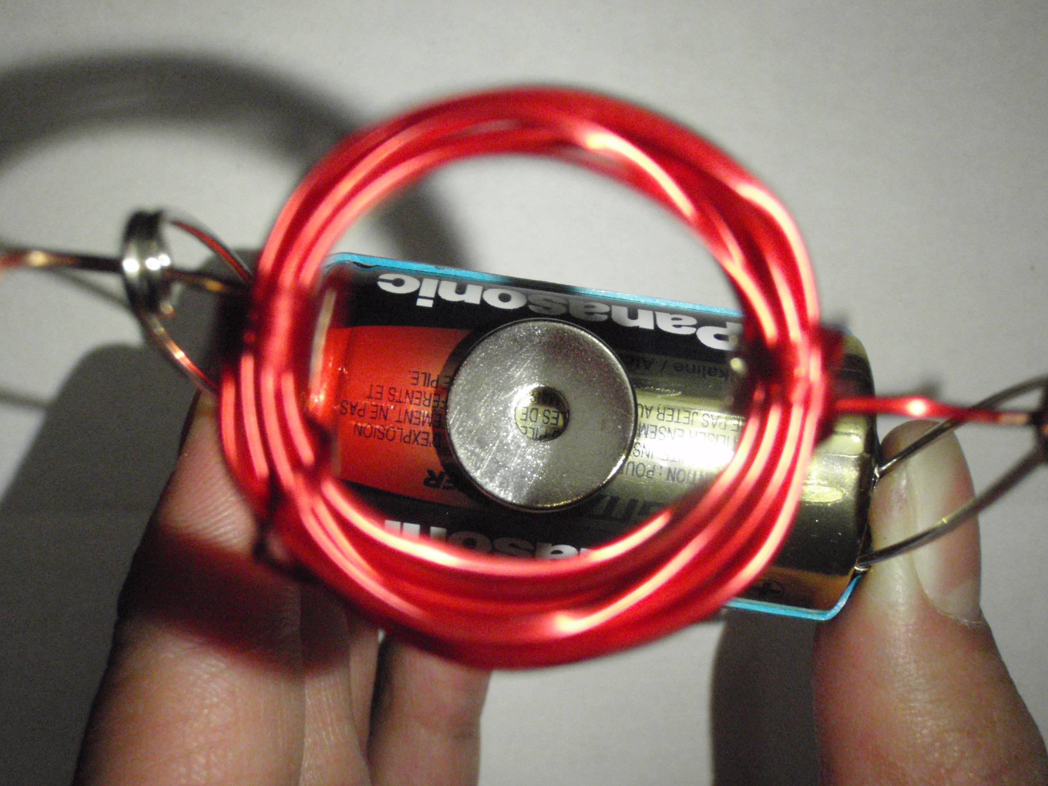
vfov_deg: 38.7
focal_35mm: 37
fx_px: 1120
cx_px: 529
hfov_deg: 50.1
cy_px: 383
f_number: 4.1
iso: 800
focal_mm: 6.53
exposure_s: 1/100
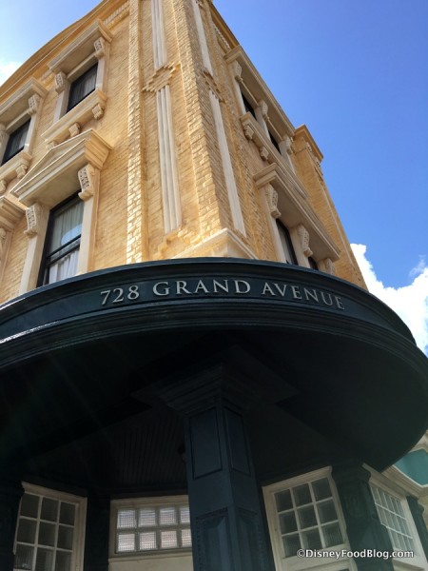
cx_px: 214
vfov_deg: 61.7
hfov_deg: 48.2
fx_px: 478
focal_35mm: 29
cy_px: 286
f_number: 2.2
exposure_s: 1/732
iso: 25
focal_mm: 4.15
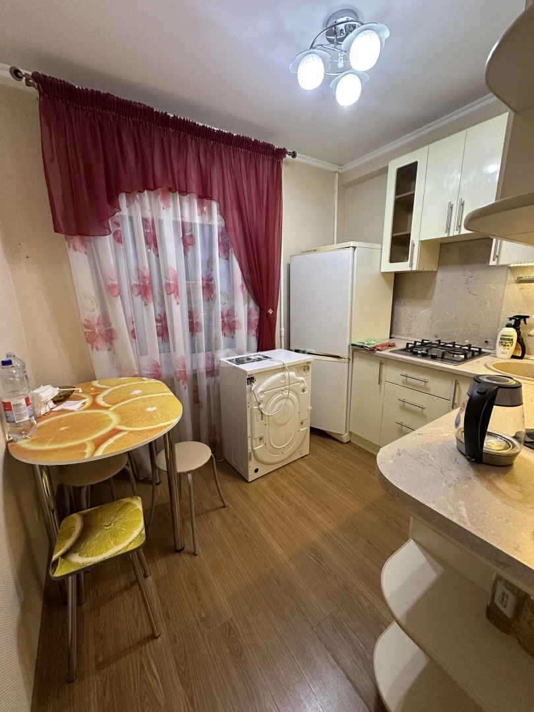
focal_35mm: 14
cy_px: 356
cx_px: 267
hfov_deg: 85.7
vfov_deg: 102.1
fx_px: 288
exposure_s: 1/50
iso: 320
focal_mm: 2.22
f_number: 2.2
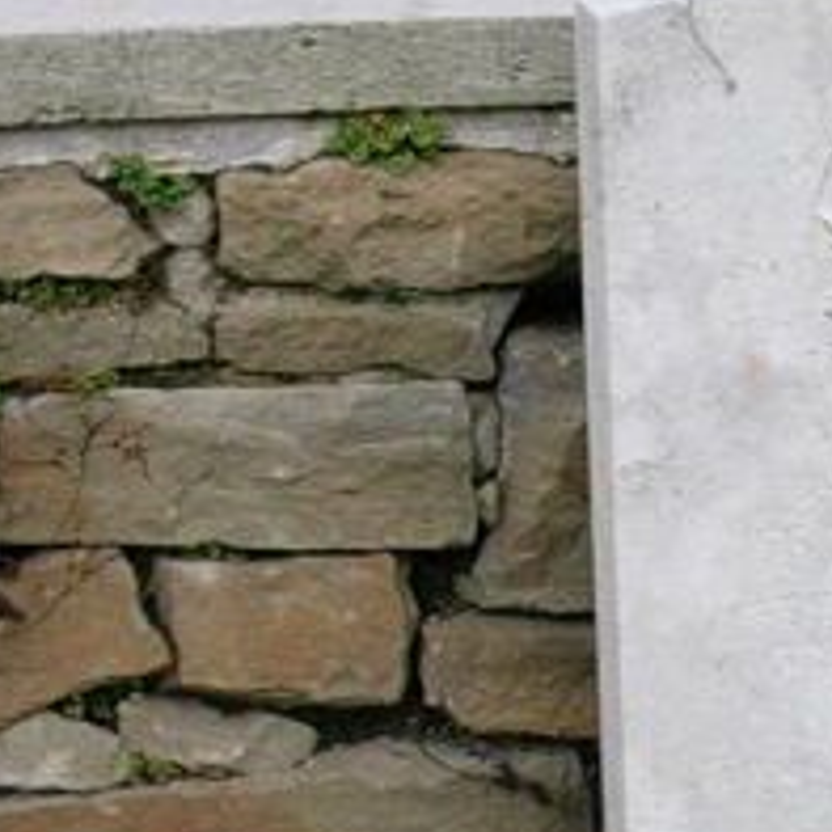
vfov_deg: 14.3
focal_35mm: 121
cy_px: 764
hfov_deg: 14.2
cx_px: 840
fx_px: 3290
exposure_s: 1/242
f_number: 5.8
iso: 70
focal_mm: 6.7
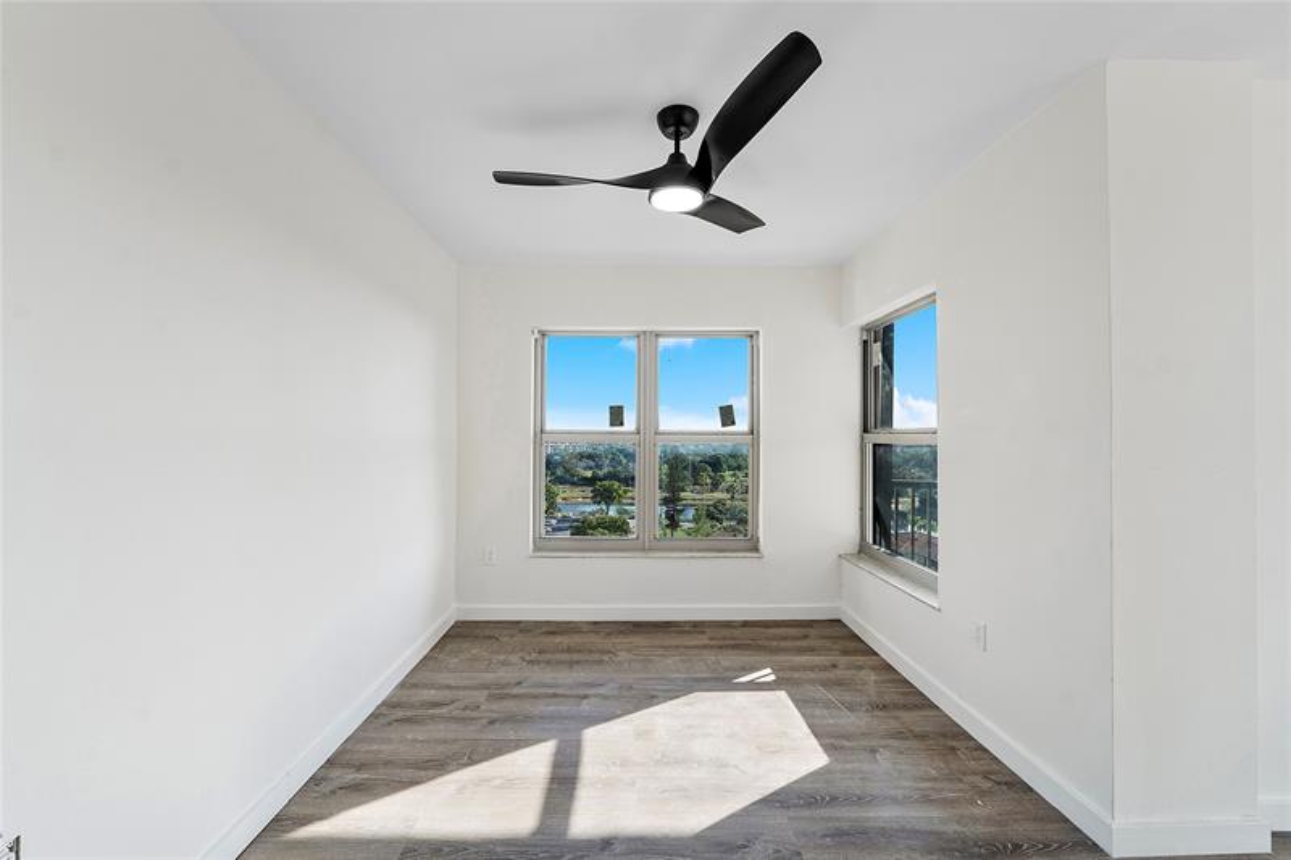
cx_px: 646
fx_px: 538
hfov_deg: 100.4
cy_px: 430
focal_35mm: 15
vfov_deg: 77.3
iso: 100
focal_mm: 10
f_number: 11
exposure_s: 1/60
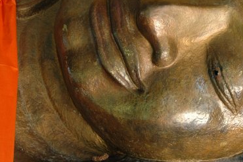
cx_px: 173
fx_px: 473
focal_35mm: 70
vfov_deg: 19.5
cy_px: 68
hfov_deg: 28.5
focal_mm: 24
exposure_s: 1/60
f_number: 4
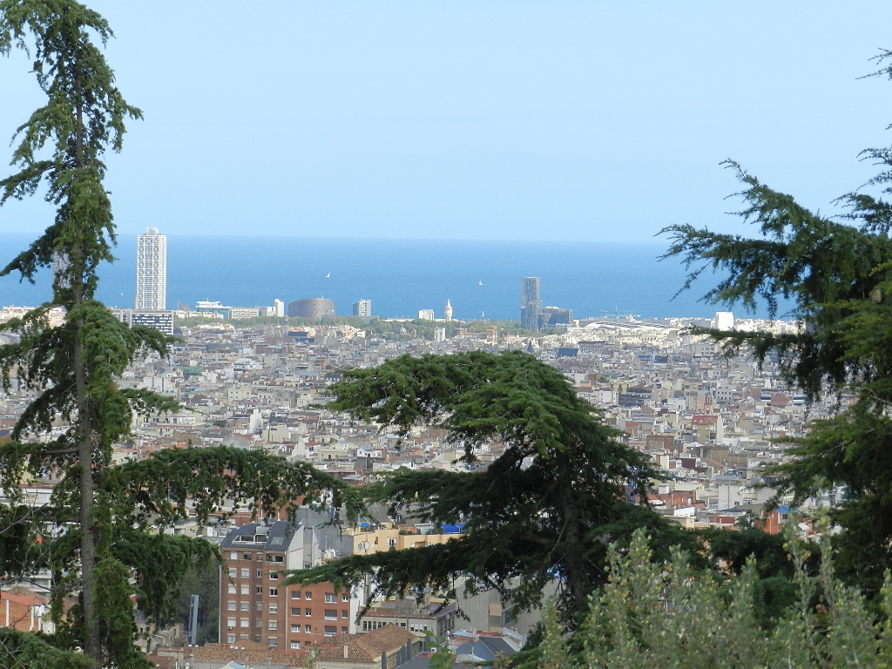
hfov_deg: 15.2
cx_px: 446
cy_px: 334
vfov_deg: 11.4
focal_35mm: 130
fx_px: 3350
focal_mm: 23.1
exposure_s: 1/500
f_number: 5
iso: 160
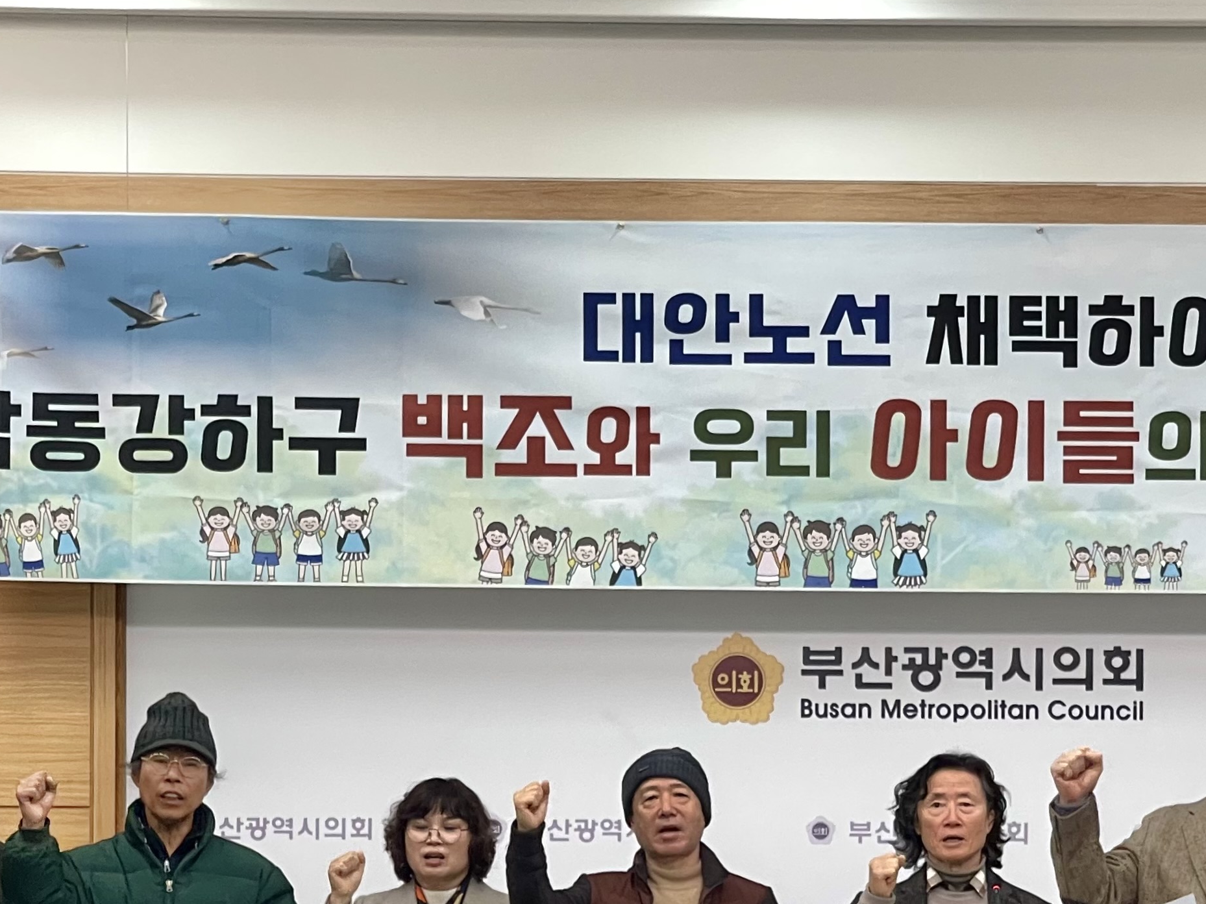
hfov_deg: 14.6
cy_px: 934
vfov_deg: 10.9
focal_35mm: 135
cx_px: 838
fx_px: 4703
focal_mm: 7.5
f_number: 2.2
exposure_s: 1/120
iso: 125
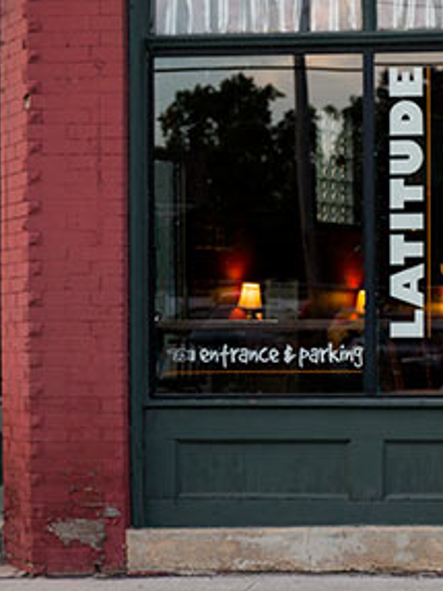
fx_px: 1827
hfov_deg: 13.6
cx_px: 431
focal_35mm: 107
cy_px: 215
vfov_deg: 18.4
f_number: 2.8
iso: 400
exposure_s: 1/1000
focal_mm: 55
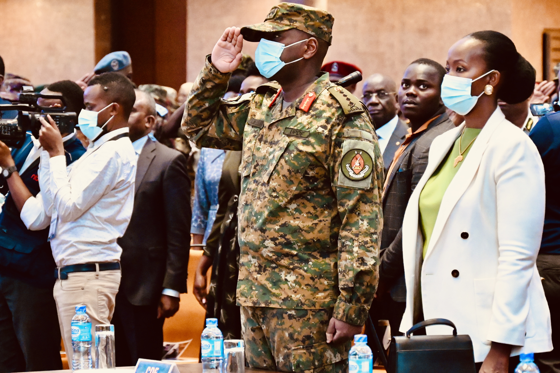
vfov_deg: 6.5
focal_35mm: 210
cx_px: 280
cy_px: 186
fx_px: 3266
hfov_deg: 9.8
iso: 18000
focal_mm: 140
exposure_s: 1/250
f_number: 6.3
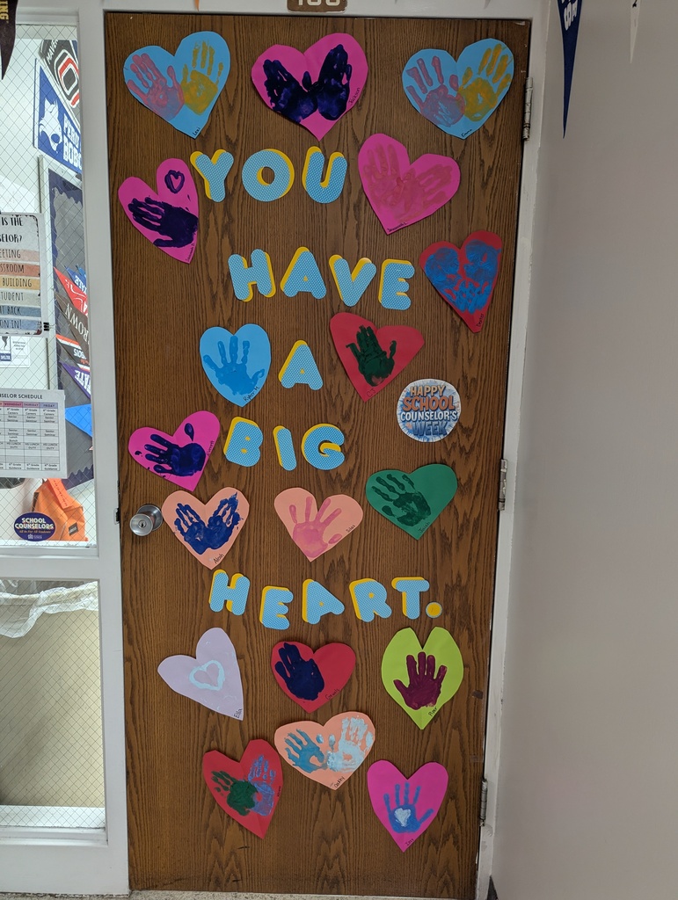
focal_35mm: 24
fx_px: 625
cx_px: 339
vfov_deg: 71.5
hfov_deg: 56.9
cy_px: 450
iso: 80
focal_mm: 6.81
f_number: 1.85
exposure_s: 1/40
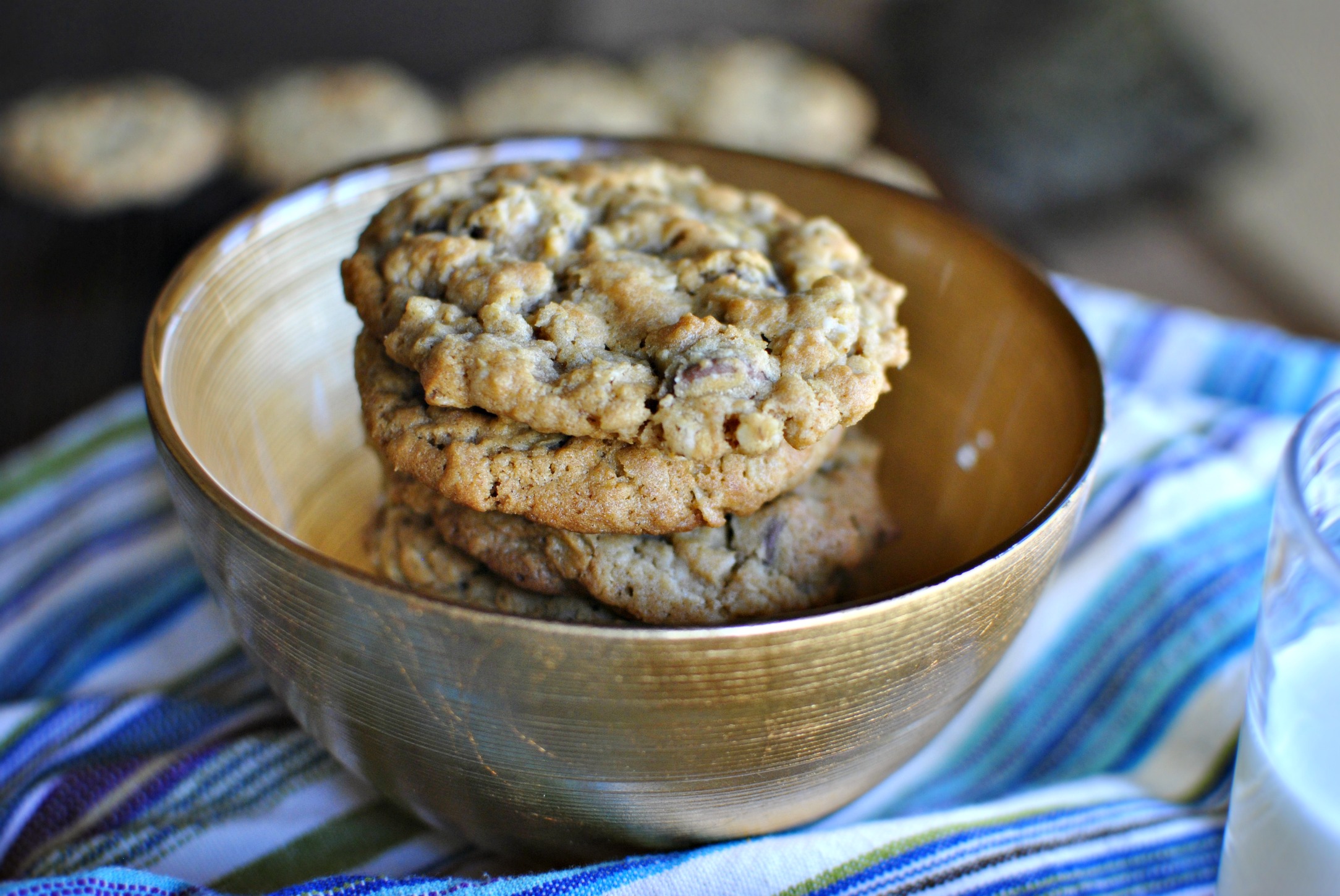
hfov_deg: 37.8
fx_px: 1956
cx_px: 670
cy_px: 448
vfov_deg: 25.8
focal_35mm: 52
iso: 400
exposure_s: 1/100
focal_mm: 35
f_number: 2.5
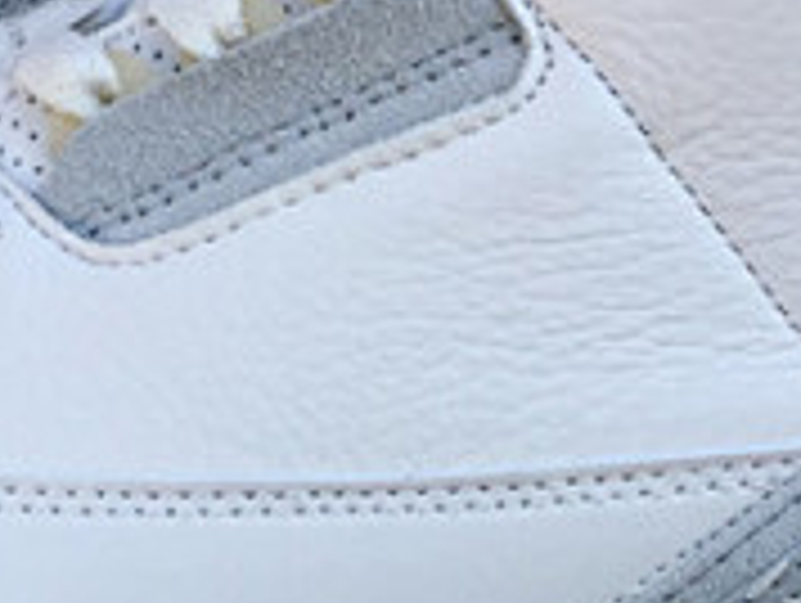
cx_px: 315
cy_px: 652
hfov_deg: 14.2
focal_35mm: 139
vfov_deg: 10.6
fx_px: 3221
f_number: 2.4
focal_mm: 3.3
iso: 25
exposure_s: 1/762
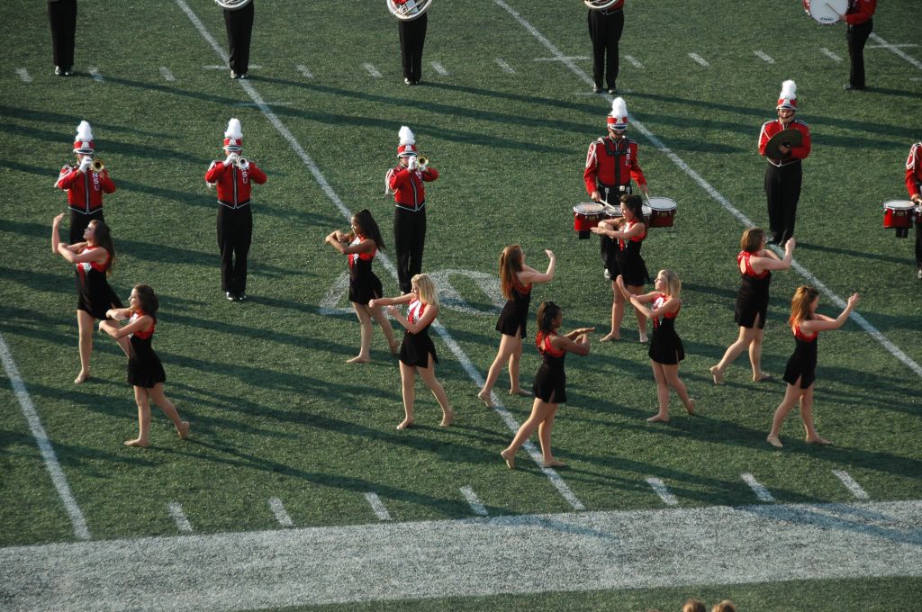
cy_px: 306
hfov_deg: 13.1
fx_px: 4029
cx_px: 461
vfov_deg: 8.7
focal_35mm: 158
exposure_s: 1/320
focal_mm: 105
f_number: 5.6
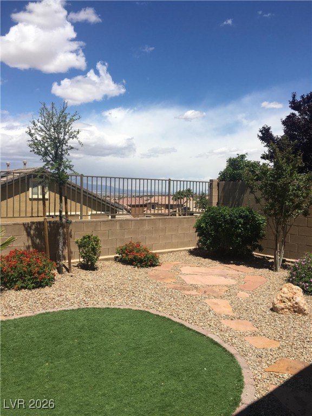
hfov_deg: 48.2
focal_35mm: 29
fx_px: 349
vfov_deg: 61.7
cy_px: 208
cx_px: 156
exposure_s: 1/2849
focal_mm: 4.15
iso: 25
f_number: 2.2
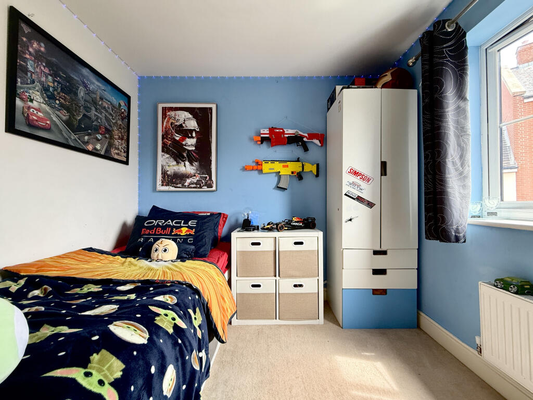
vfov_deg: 85.7
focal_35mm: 14
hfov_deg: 102.1
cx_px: 266
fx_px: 216
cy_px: 200
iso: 125
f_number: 2.2
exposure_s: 1/99
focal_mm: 2.22
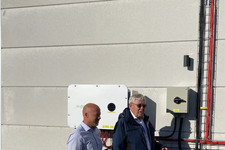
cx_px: 148
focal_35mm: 50
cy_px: 129
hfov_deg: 39.2
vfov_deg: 26.3
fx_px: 313
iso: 32
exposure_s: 1/5747
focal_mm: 4.25
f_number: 1.8
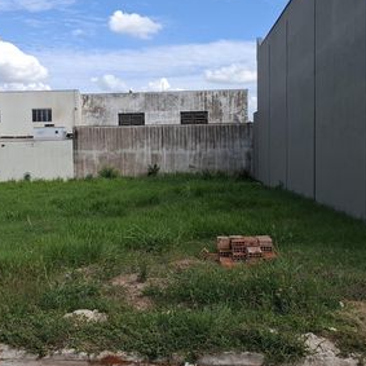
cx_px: 118
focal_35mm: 45
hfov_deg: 37.1
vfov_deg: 37.5
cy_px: 163
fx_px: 538
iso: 50
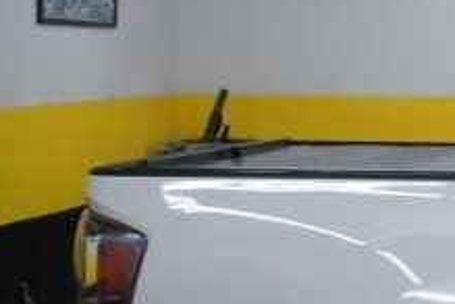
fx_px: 1592
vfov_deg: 10.9
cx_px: 1012
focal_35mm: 126
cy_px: 166
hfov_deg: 13.2
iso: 200
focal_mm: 18
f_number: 4
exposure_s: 1/40
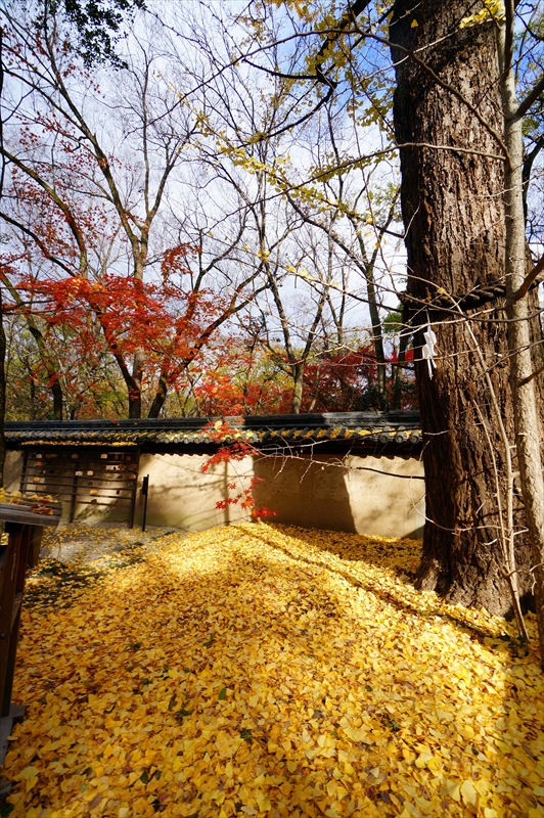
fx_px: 341
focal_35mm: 15
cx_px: 272
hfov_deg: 77.2
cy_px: 409
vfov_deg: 100.4
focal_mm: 10
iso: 100
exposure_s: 1/125
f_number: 8
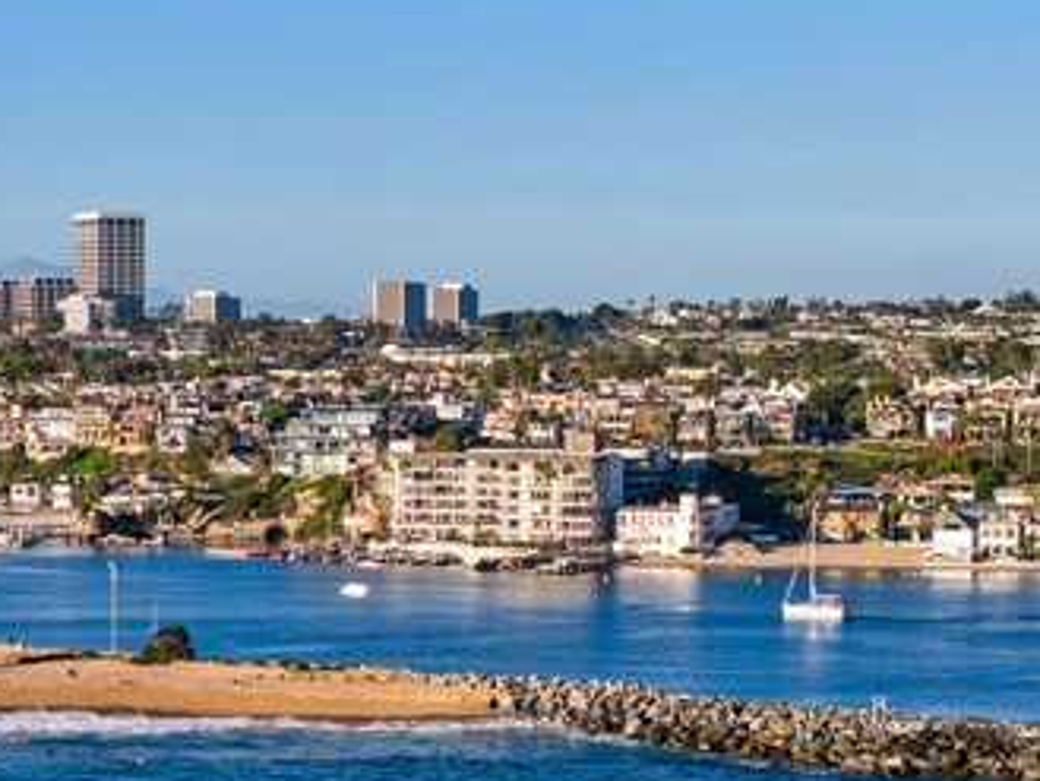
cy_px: 421
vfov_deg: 10.9
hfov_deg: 14.4
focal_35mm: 136
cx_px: 133
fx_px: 4087
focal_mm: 19.35
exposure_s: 1/320
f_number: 2.8
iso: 100
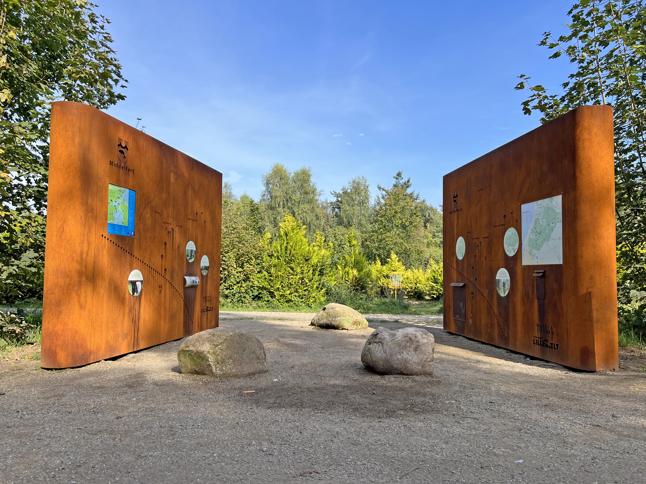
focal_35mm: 26
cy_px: 242
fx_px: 485
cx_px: 323
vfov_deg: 53.1
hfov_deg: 67.3
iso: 50
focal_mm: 5.7
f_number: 1.5
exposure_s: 1/2632
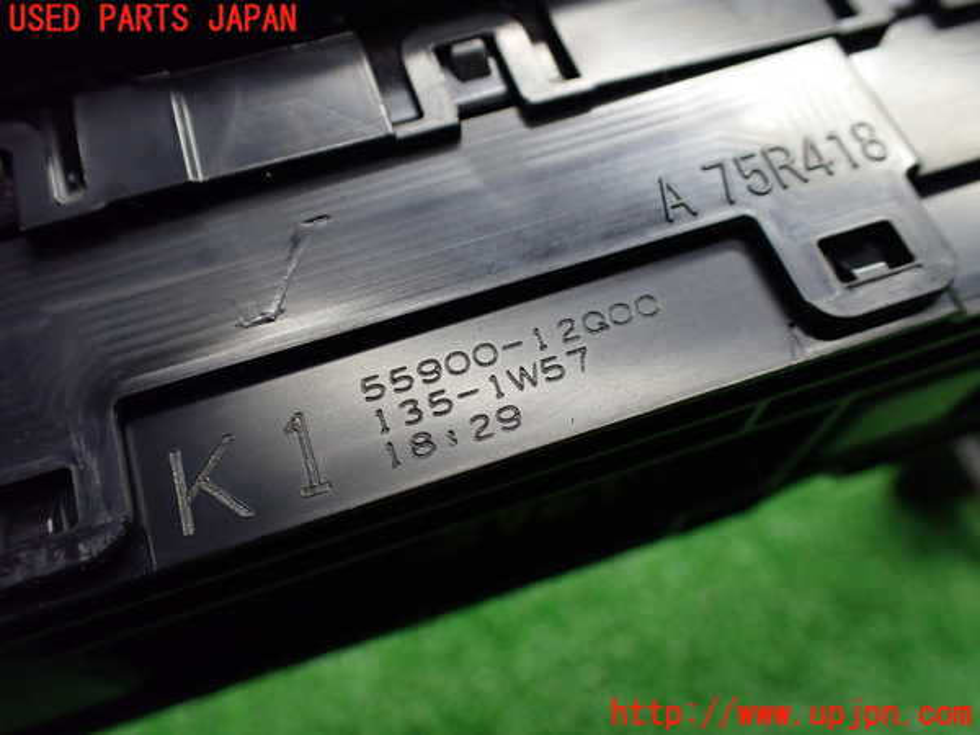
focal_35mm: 30
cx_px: 490
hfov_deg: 60.0
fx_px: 849
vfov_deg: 46.8
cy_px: 368
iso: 640
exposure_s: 1/125
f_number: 2.3
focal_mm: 5.4
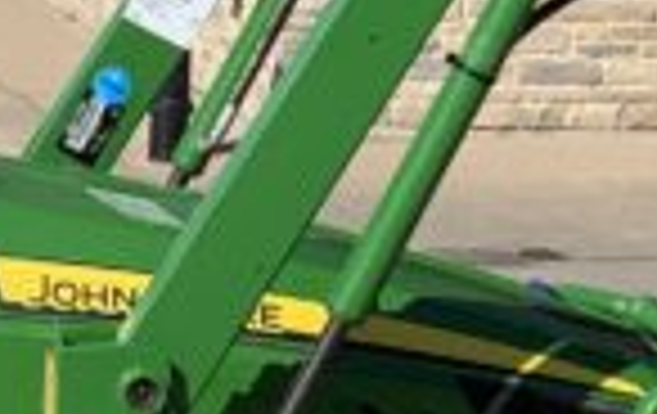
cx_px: 297
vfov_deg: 6.1
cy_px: 58
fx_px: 3859
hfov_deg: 9.7
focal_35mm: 215
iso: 20
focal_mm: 3
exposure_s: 1/2227
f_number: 1.8
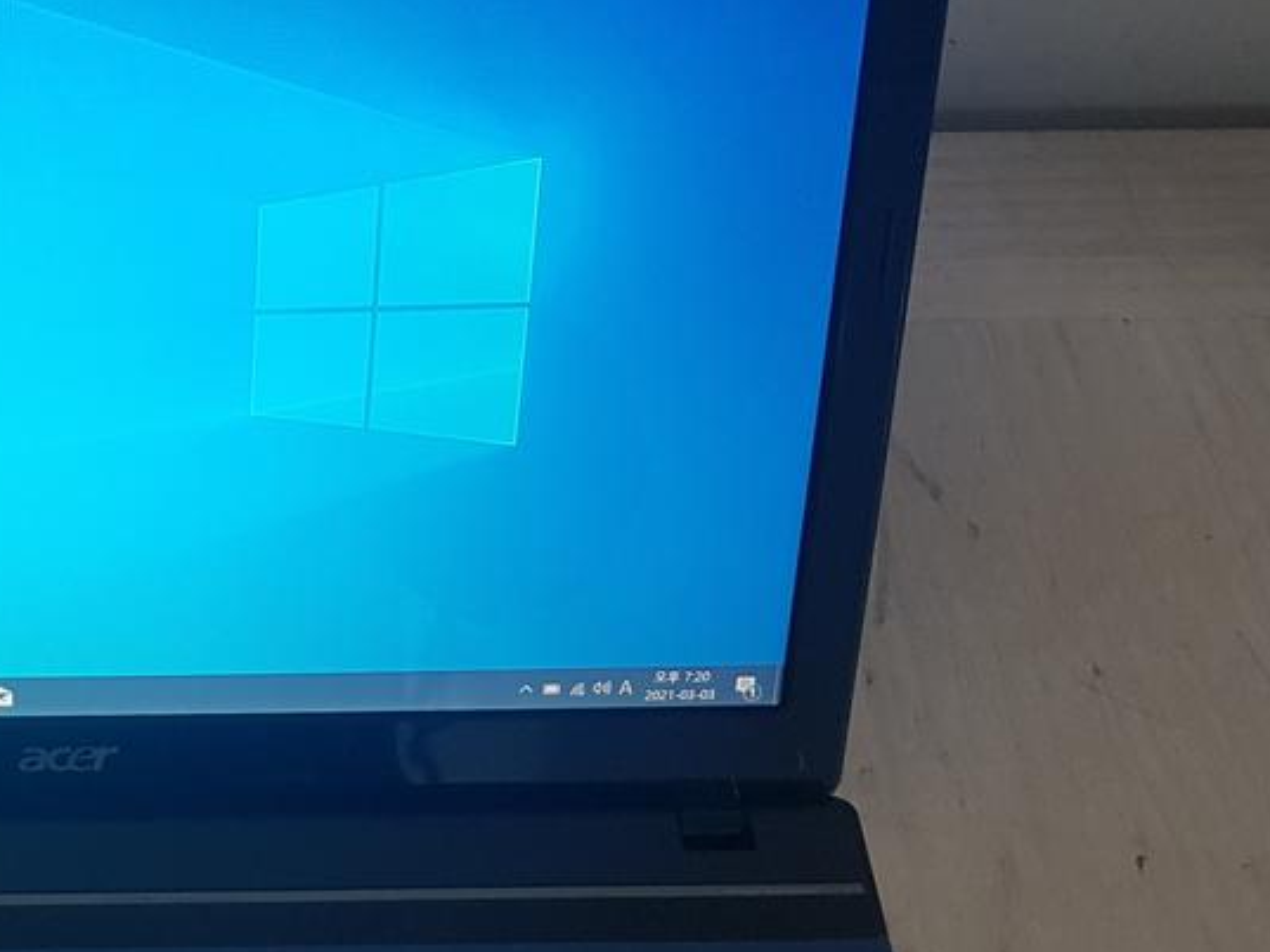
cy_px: 813
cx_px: 2
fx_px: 2275
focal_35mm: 62
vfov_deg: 23.2
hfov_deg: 29.2
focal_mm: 4.2
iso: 100
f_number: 1.7
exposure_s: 1/60
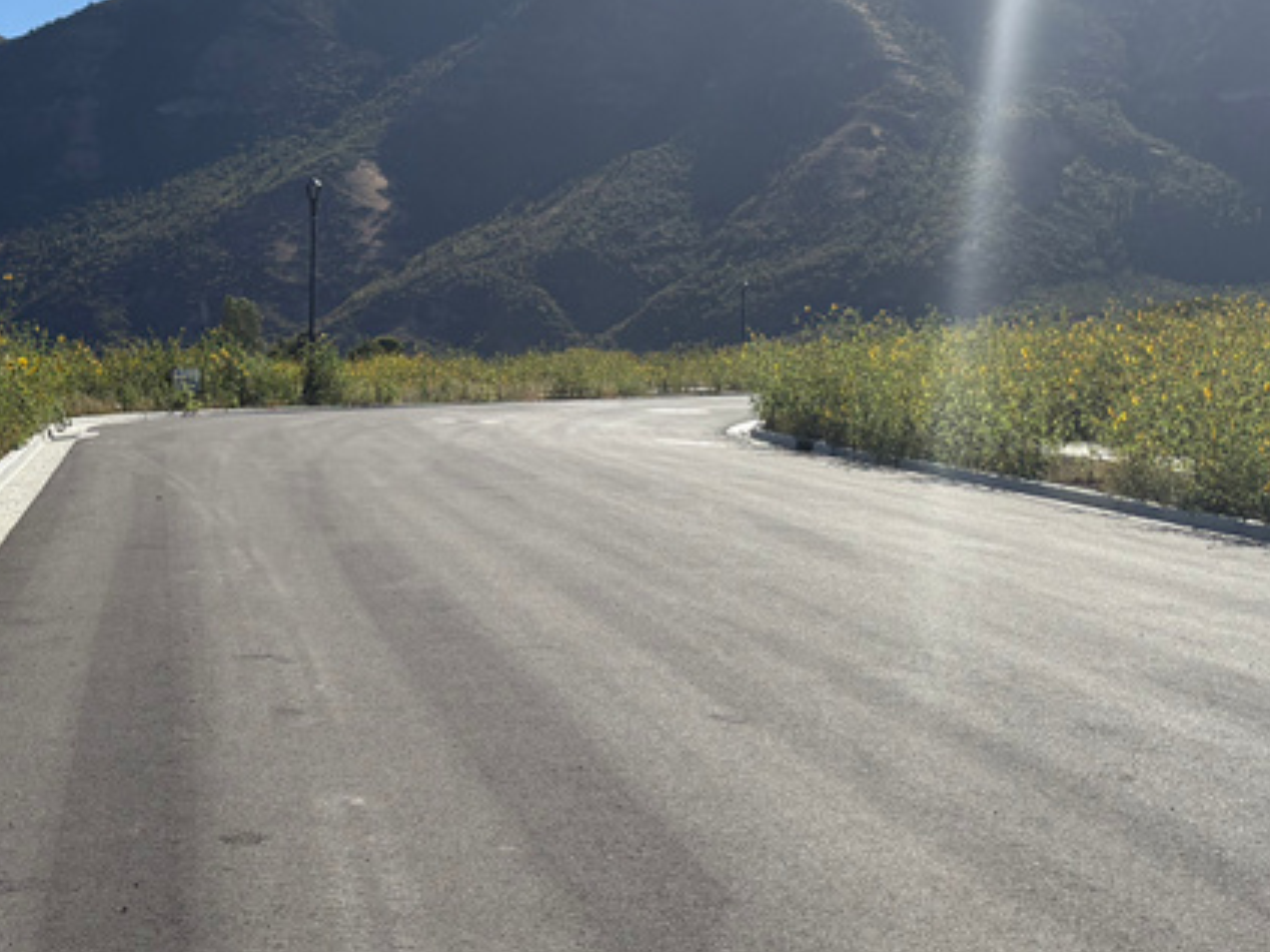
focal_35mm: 63
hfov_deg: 30.6
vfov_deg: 23.1
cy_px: 255
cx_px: 483
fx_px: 2311
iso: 50
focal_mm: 5.96
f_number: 1.6
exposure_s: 1/5348
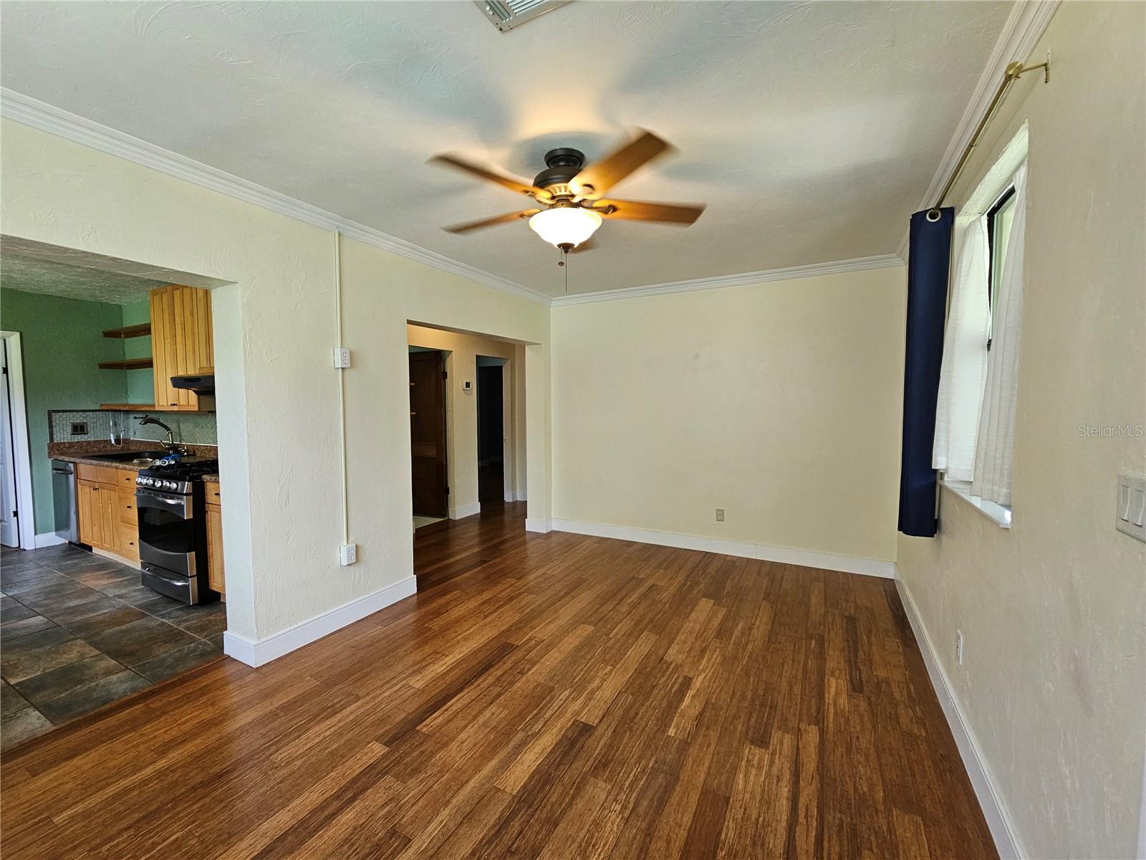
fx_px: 430
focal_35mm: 13
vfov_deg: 89.9
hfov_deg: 106.2
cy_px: 430
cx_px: 573
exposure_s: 1/60
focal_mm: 2.2
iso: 160
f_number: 2.2
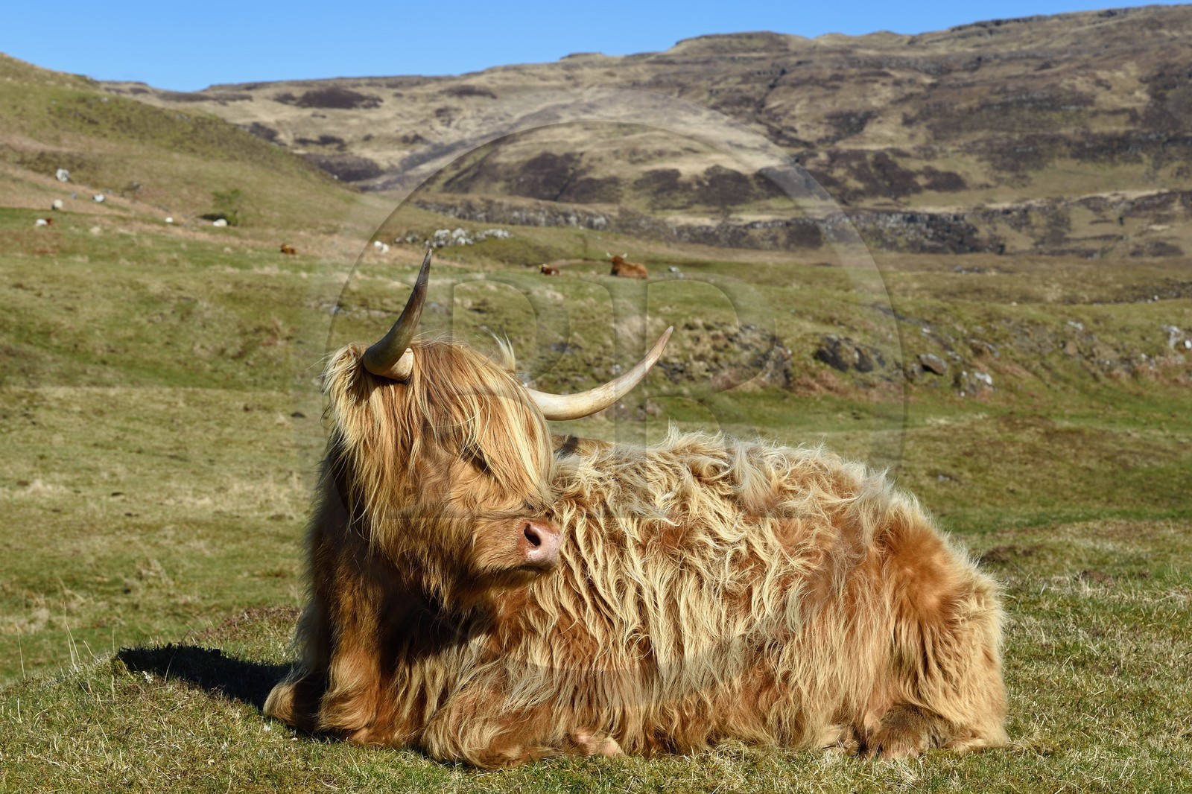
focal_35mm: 70
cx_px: 596
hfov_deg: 28.8
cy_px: 397
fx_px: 2317
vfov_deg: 19.4
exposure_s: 1/250
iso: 200
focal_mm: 70
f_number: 10
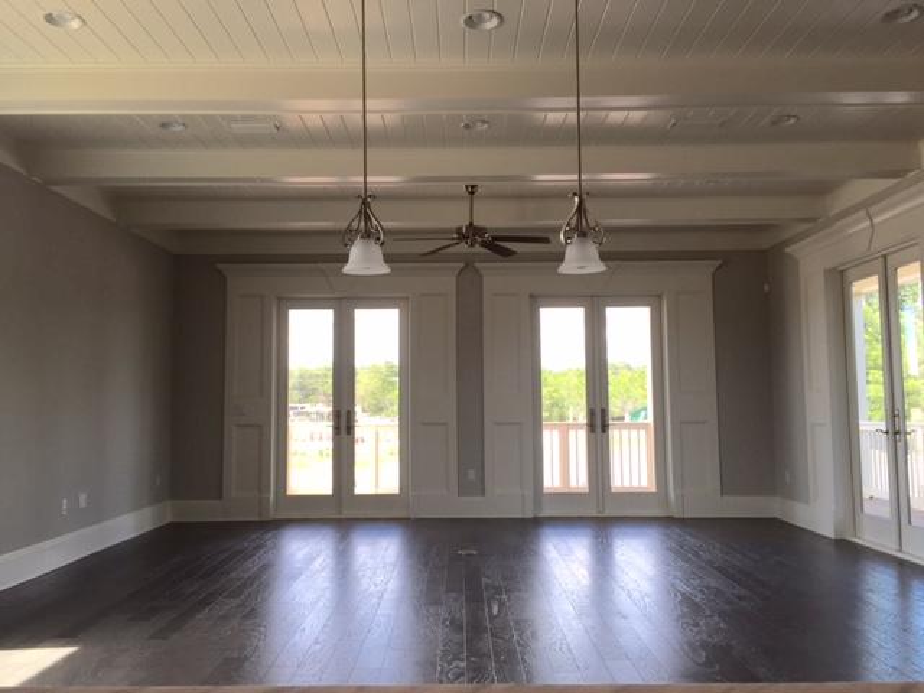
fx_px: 774
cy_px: 346
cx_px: 462
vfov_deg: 48.2
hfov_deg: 61.7
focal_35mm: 29
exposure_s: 1/163
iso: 32
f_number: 2.2
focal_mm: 4.15
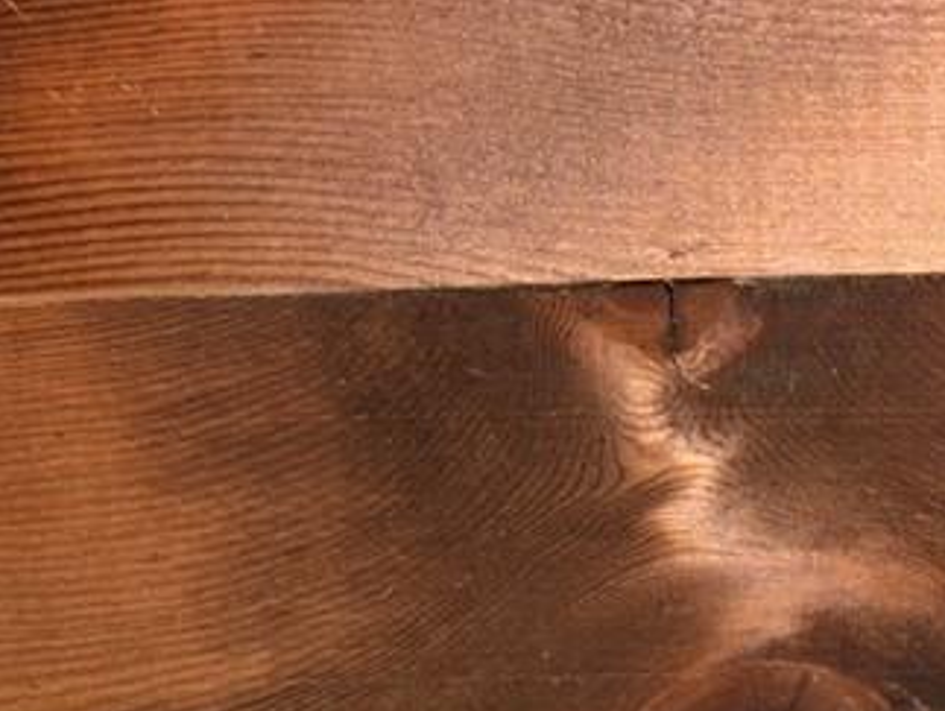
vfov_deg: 9.8
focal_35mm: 152
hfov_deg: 12.9
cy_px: 415
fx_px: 4154
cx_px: 884
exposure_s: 1/4
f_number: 1.78
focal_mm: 6.76
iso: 64
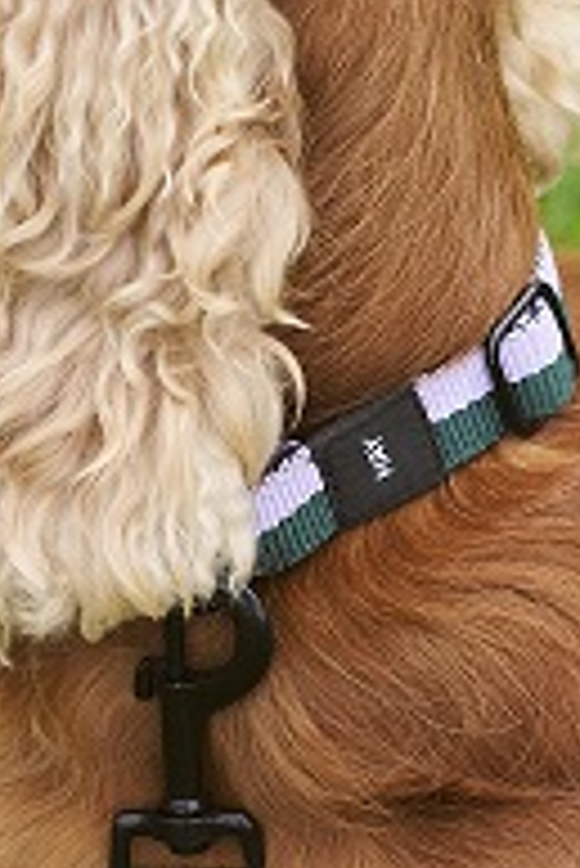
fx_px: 5476
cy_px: 207
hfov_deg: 6.1
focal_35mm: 227
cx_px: 157
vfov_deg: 9.0
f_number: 5.6
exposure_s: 1/640
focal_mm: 85
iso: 800
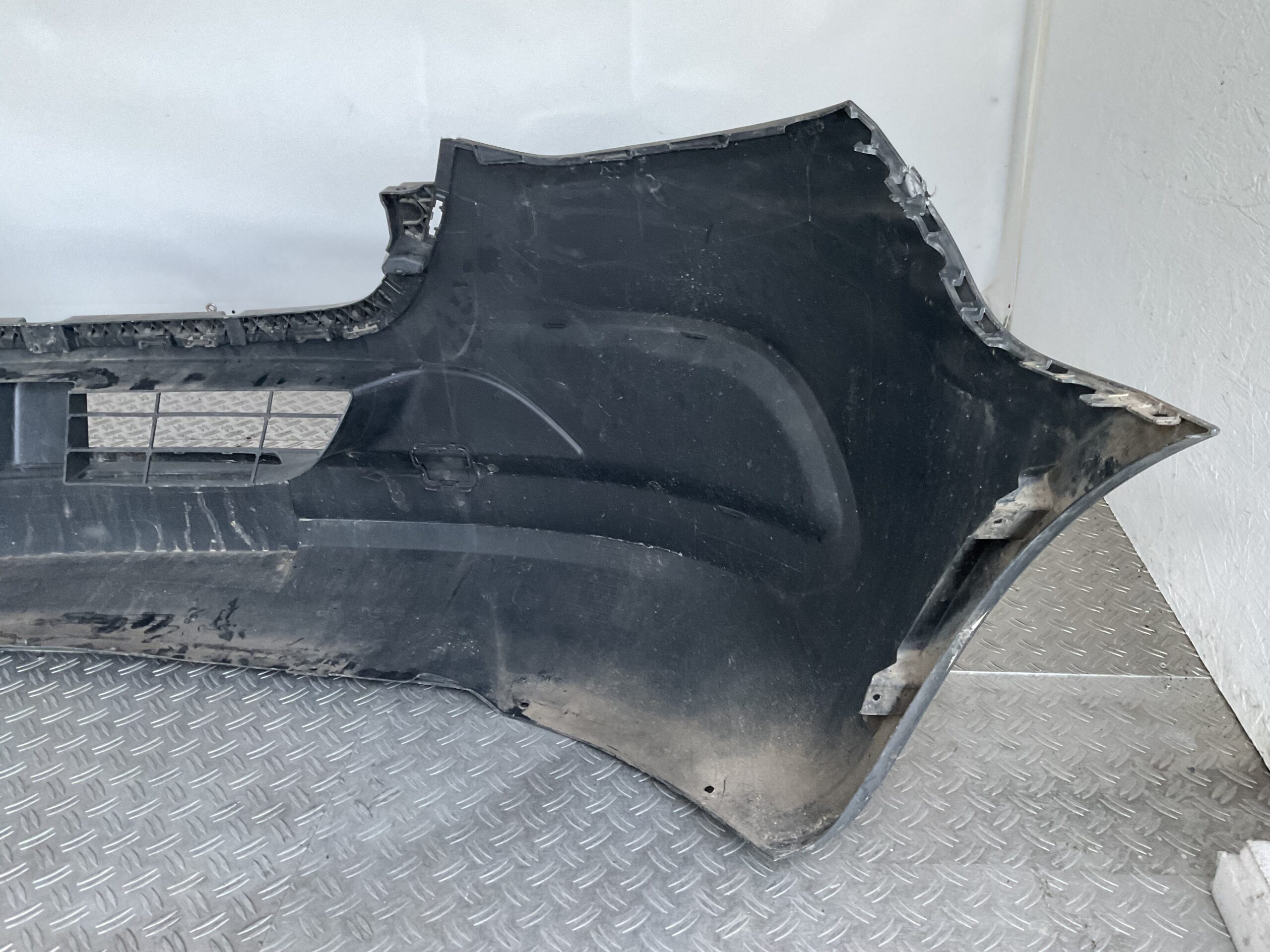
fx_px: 1064
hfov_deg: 61.7
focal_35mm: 29
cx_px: 635
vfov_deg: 48.2
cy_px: 476
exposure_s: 1/60
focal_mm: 3
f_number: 1.8
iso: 125
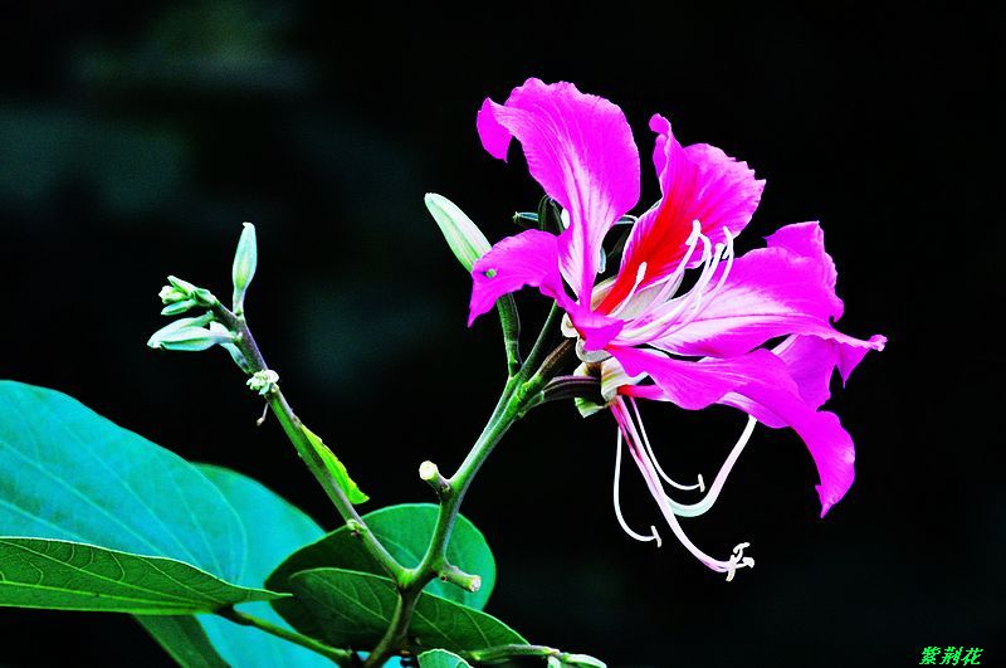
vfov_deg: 3.0
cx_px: 503
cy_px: 334
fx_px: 12557
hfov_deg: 4.6
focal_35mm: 450
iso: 800
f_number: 5.6
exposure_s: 1/250
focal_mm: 300
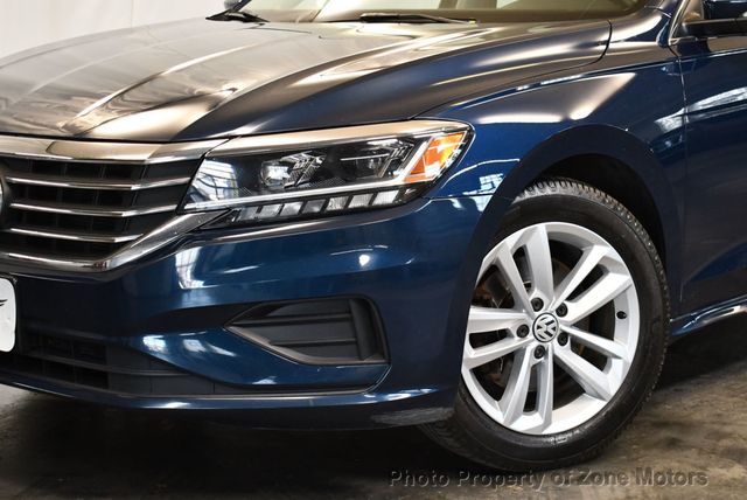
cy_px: 250
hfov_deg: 26.6
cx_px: 374
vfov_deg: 18.0
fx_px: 1578
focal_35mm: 76
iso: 1400
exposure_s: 1/125
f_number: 4.8
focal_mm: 38
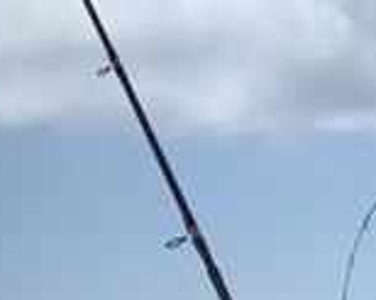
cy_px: 498
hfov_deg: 12.1
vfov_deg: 10.0
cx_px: 654
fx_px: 1646
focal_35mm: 148
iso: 64
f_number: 5.6
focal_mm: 6.2
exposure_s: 1/546
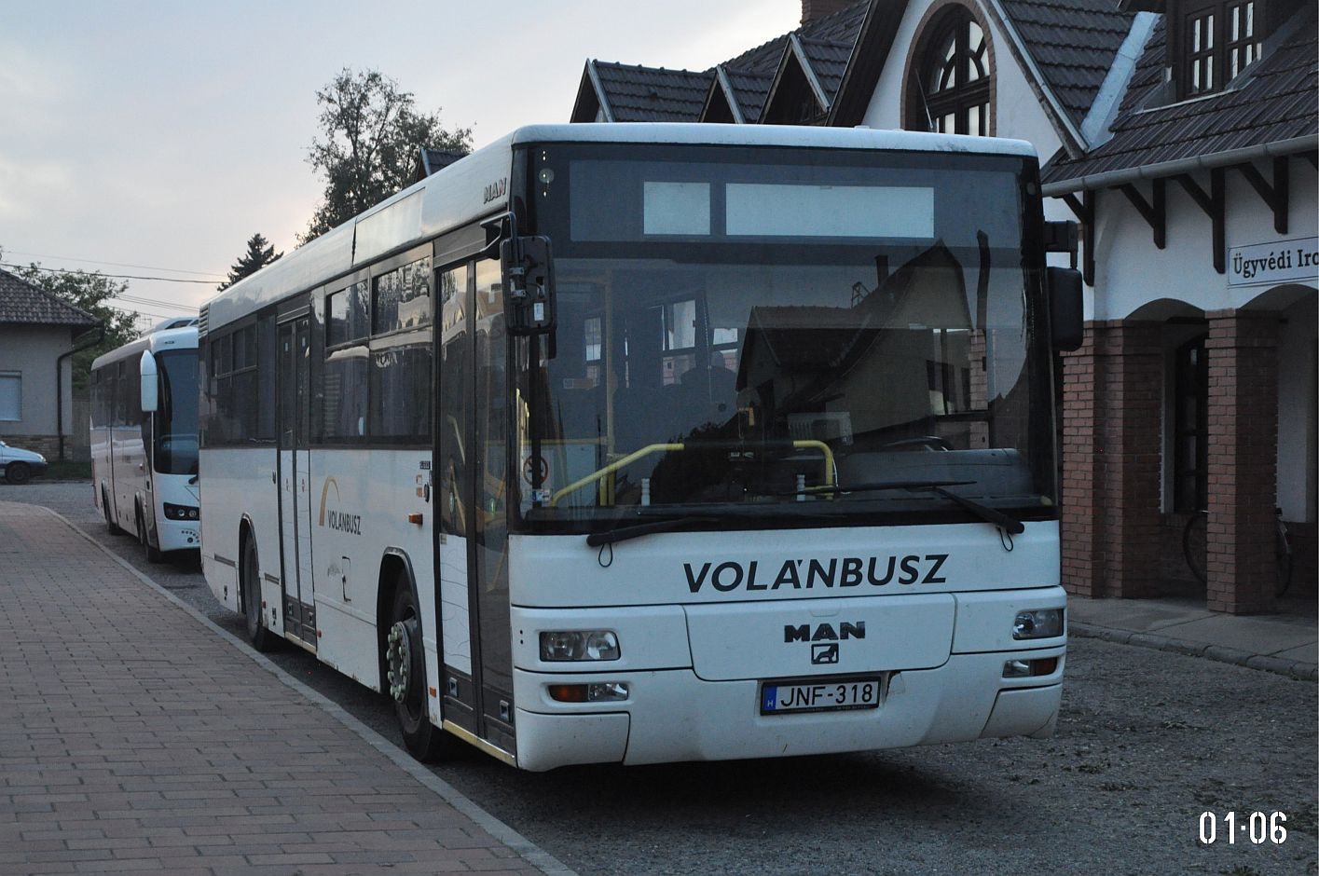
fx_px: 2086
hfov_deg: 35.1
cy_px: 438
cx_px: 660
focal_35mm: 57
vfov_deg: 23.7
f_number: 4.5
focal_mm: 38
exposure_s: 1/13
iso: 1600
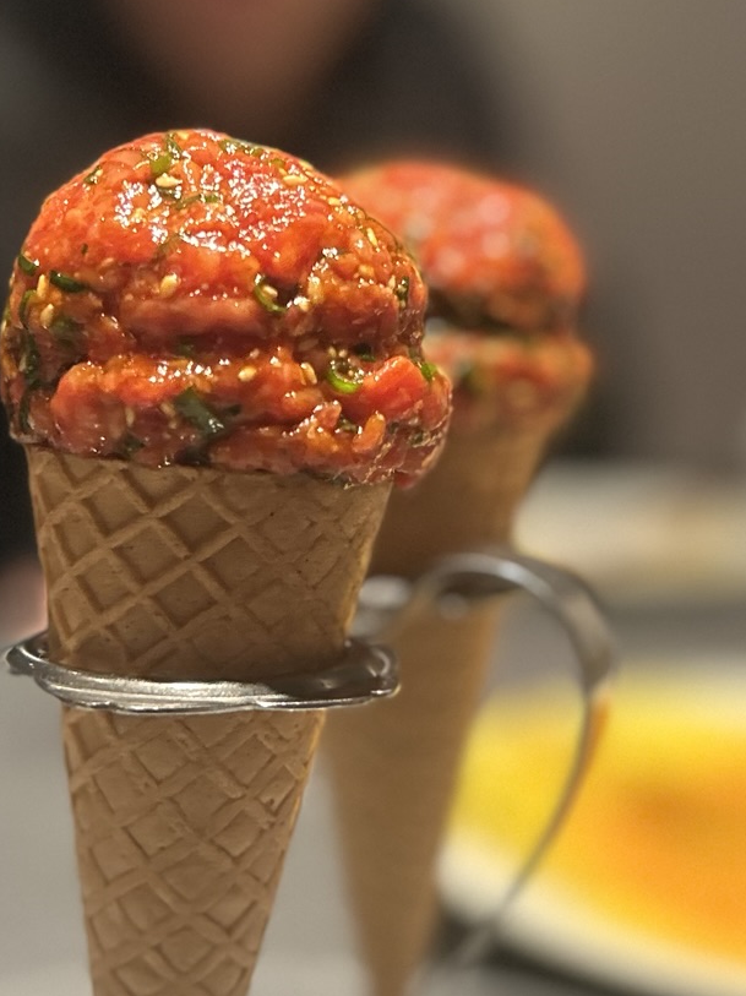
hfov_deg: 22.9
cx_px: 301
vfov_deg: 30.3
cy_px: 463
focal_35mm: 64
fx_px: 1840
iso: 320
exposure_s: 1/50
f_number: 1.5
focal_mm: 5.7
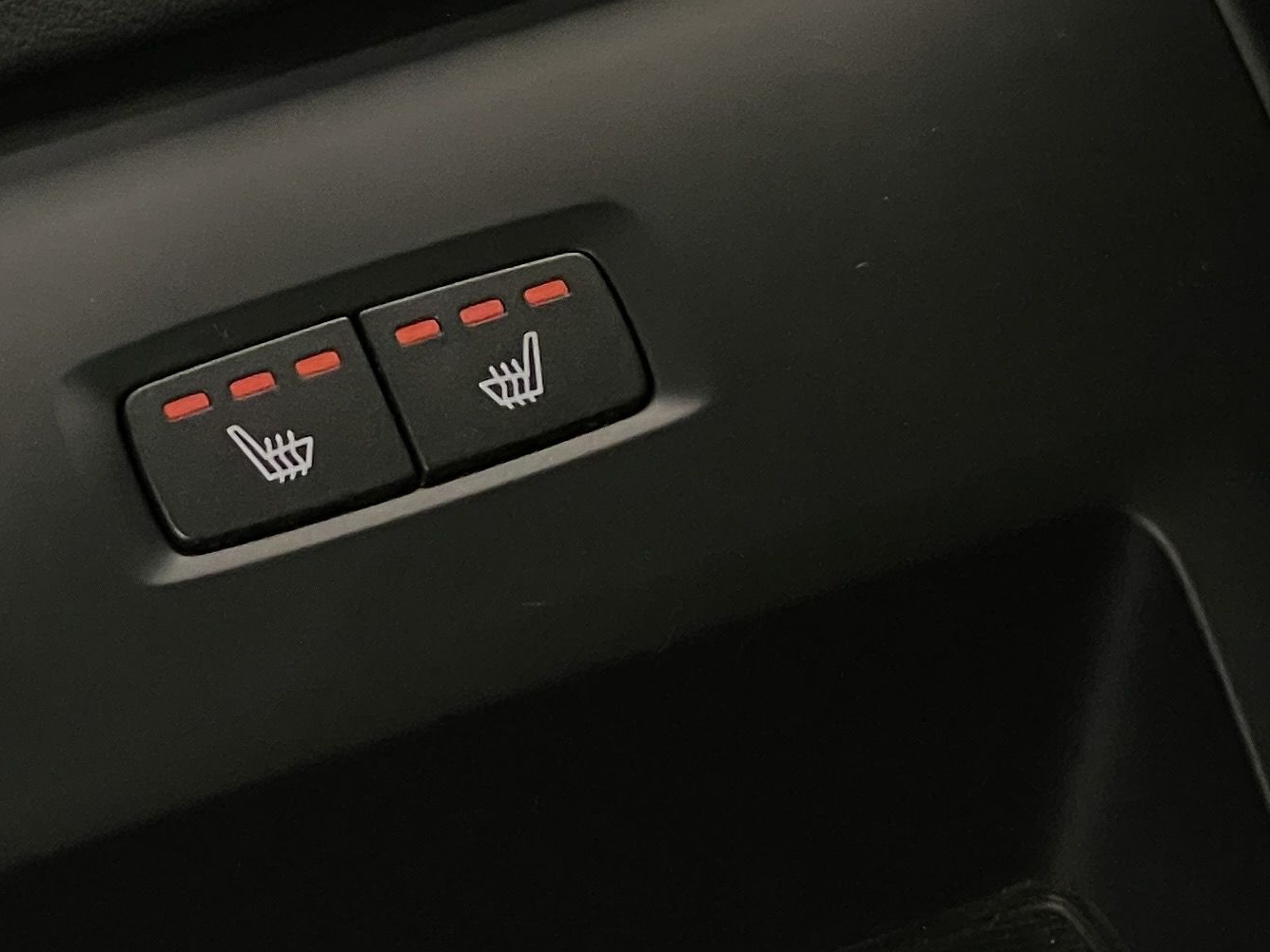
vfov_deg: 9.4
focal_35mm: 157
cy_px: 721
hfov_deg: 12.5
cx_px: 356
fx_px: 5762
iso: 500
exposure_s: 1/50
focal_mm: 6
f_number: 2
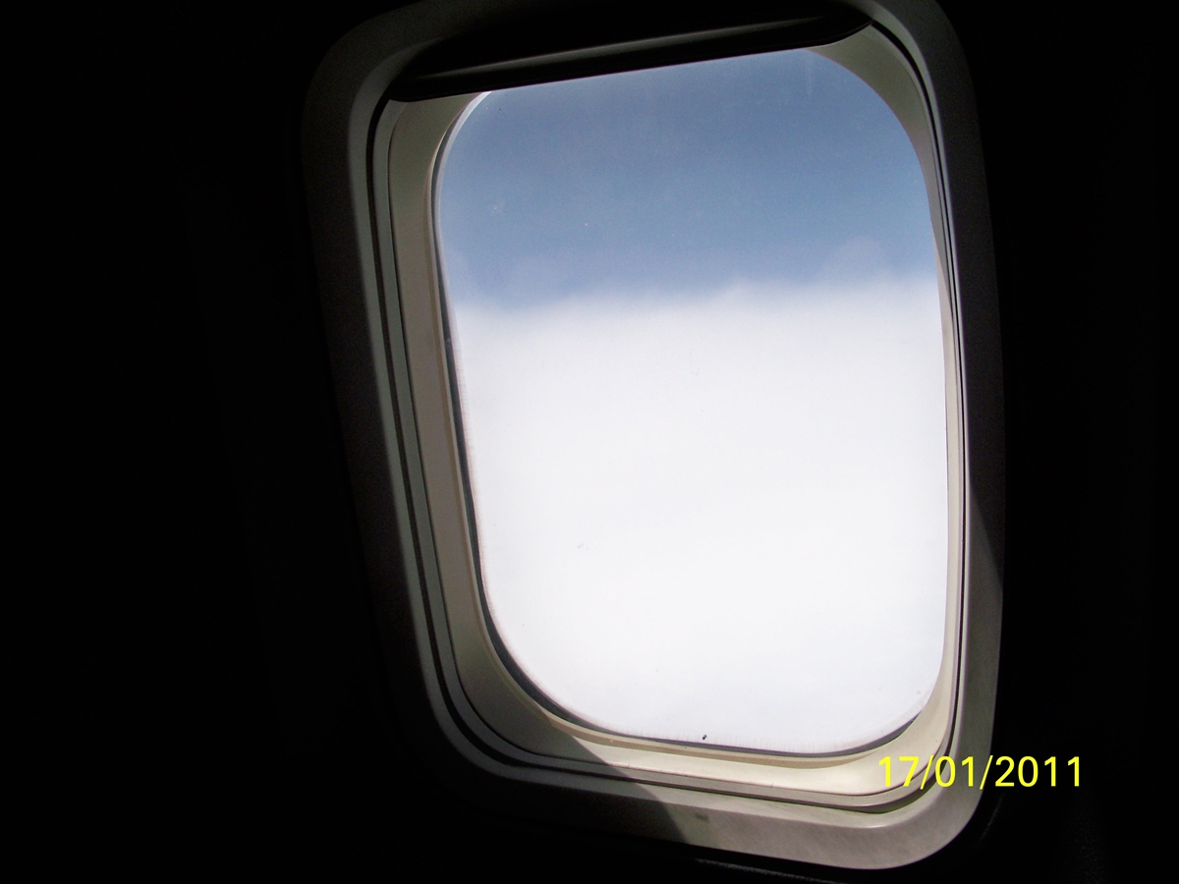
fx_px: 1124
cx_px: 590
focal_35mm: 33
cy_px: 442
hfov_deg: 55.4
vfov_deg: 42.9
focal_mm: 5.85
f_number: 4
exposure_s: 1/1000
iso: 64
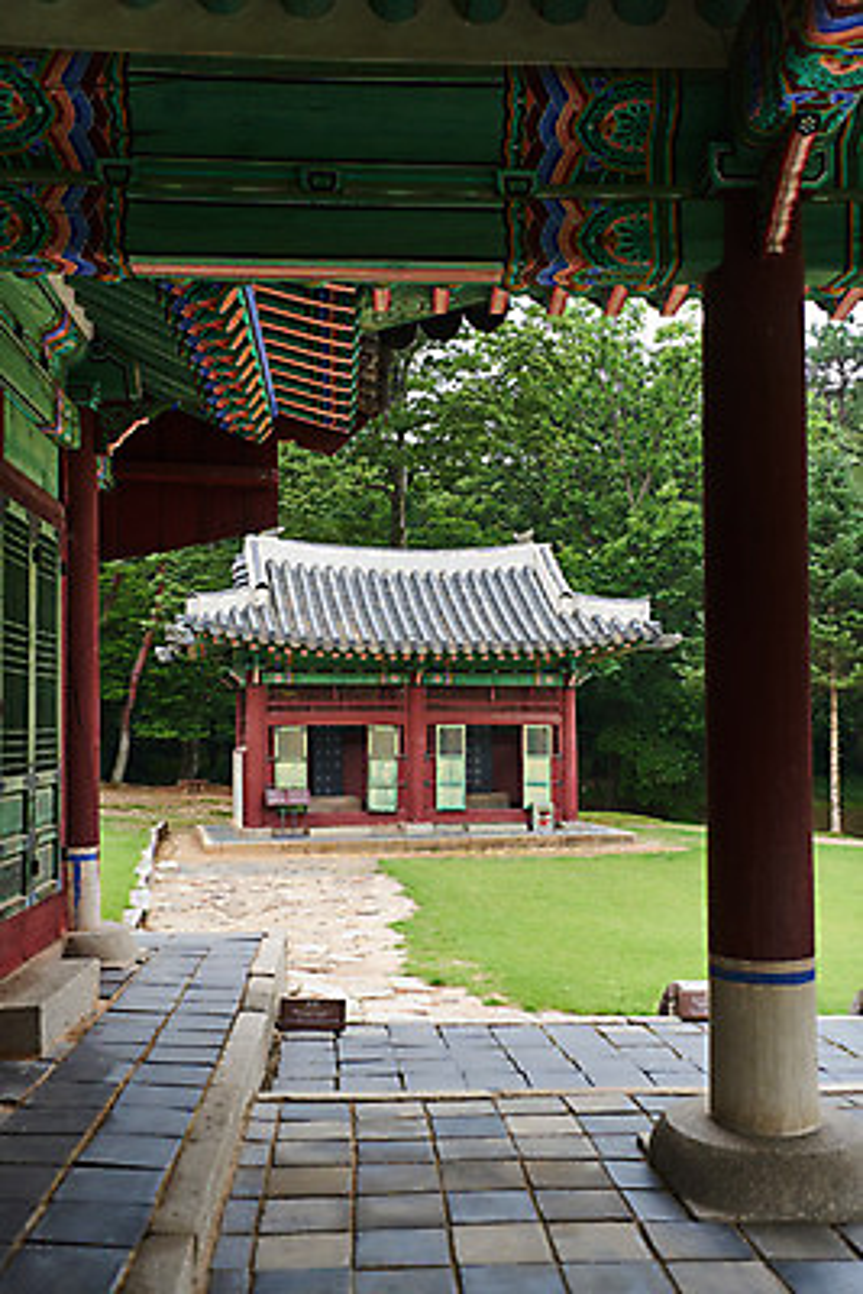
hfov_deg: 36.9
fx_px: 1293
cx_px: 432
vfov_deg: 53.1
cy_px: 647
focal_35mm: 36
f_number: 3.5
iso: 400
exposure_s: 1/1000
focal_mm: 36
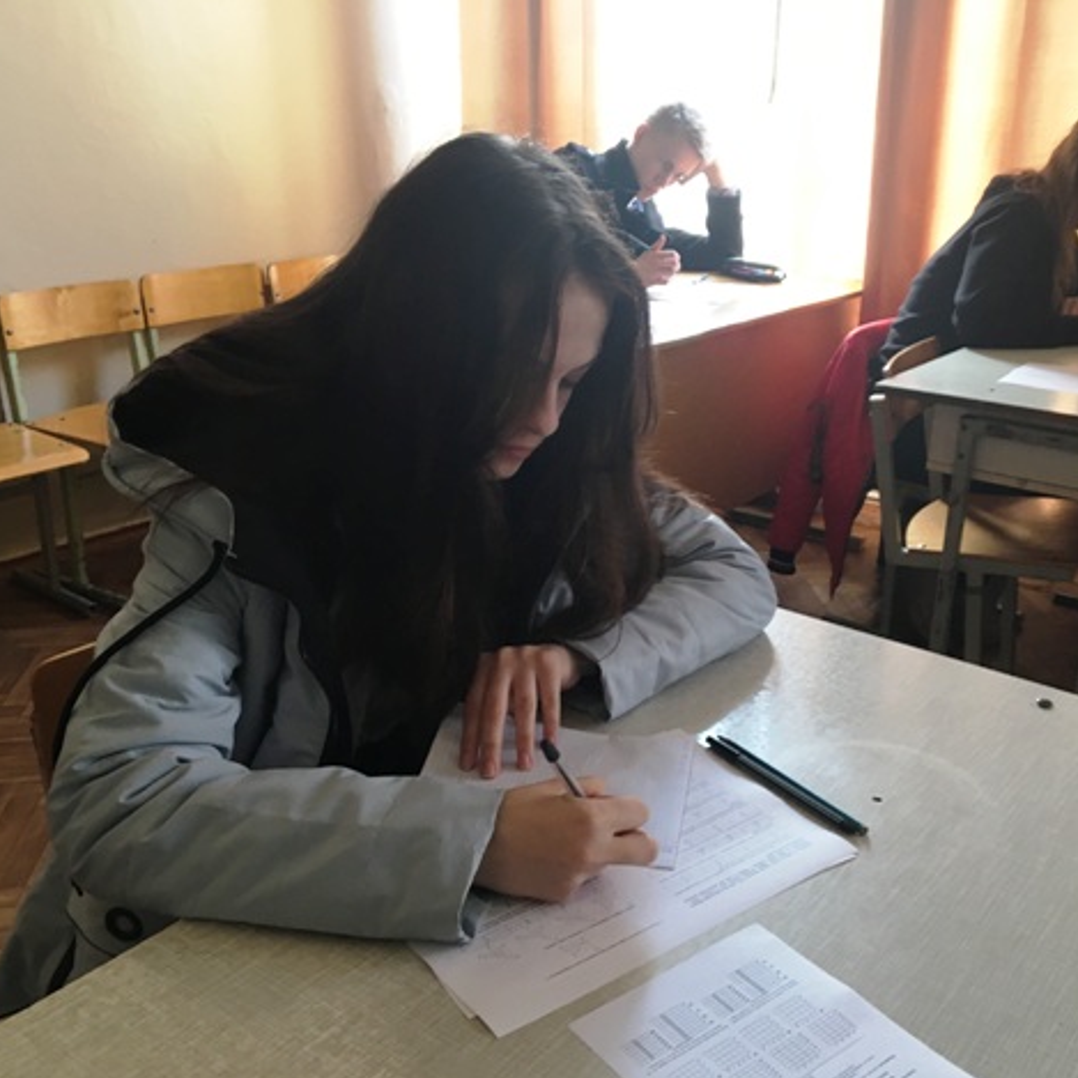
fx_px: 1233
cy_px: 545
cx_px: 641
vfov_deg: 47.2
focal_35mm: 35
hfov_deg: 47.0
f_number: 2.2
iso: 100
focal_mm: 4.15
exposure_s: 1/33
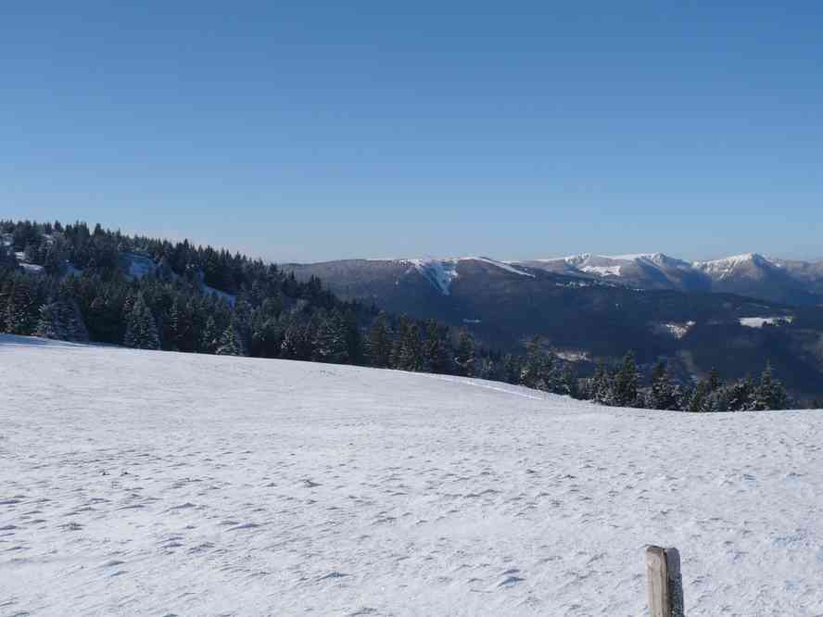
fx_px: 927
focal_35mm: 39
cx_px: 412
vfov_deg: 36.8
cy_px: 308
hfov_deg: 47.9
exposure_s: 1/320
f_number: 8
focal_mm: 5.8
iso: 100
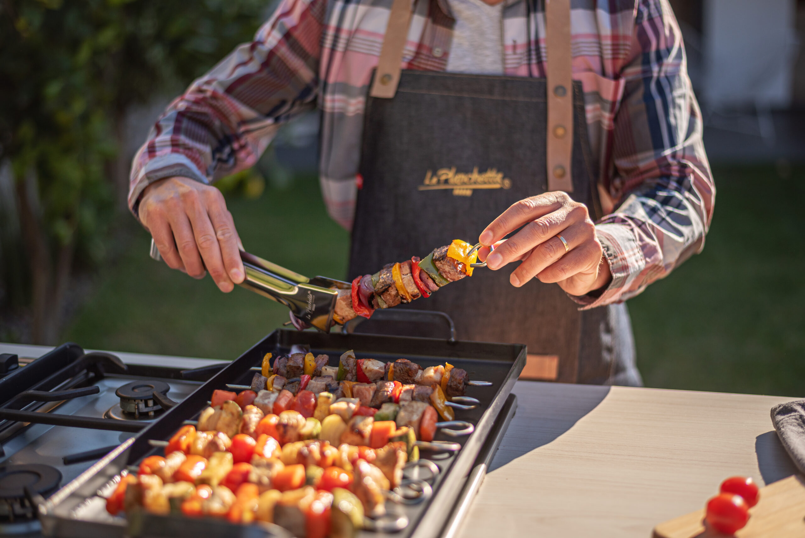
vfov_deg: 27.0
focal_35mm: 50
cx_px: 402
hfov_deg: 39.6
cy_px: 269
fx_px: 1118
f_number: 2
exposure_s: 1/4000
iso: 50
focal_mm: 50
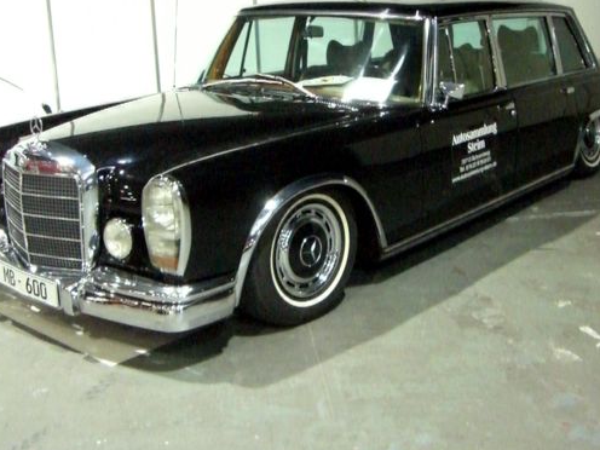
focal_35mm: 49
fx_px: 849
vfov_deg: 29.7
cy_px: 209
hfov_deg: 38.9
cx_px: 333
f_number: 2.7
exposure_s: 1/50
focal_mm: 6.2
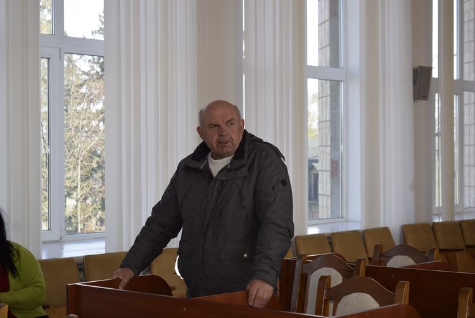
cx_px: 238
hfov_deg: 28.1
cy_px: 159
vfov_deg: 19.0
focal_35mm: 72
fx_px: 951
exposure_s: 1/125
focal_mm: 48
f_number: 5.6
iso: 160
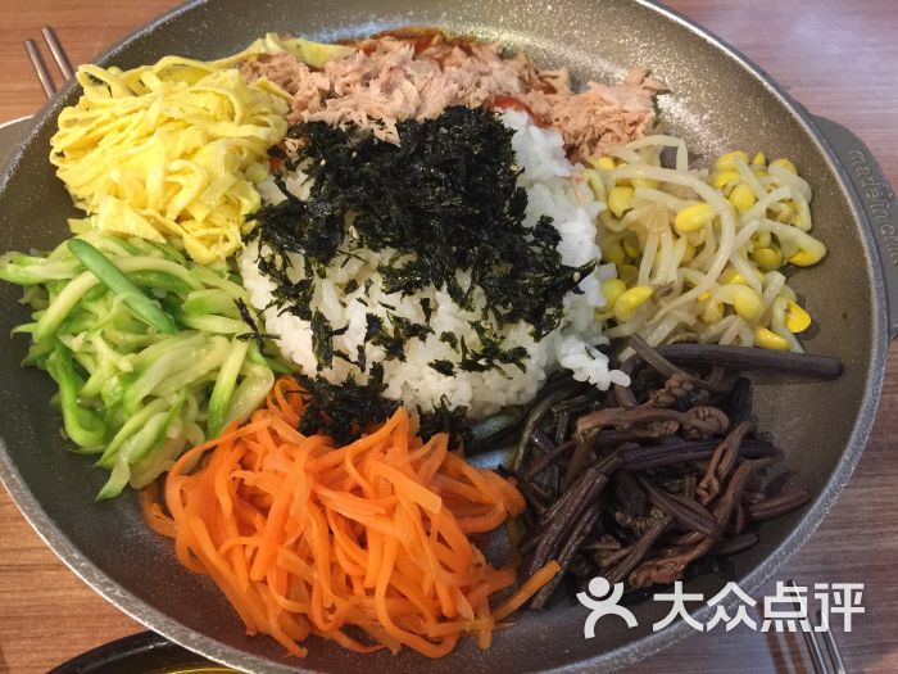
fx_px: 752
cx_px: 449
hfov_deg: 61.7
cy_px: 337
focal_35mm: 29
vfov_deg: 48.2
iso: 125
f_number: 2.2
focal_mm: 4.15
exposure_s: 1/17
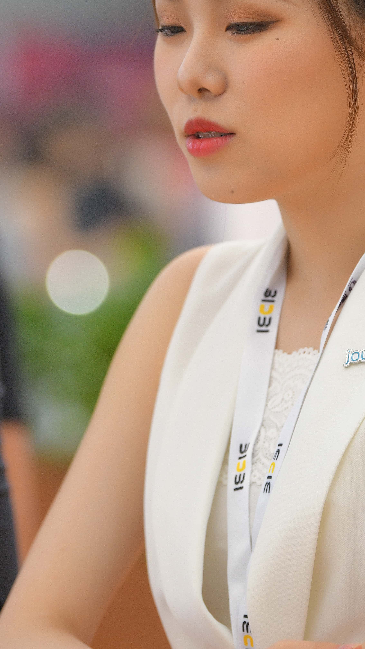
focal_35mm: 300
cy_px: 242
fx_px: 5162
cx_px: 263
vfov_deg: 7.2
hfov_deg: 4.0
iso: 1100
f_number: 2.8
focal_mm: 140
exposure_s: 1/250
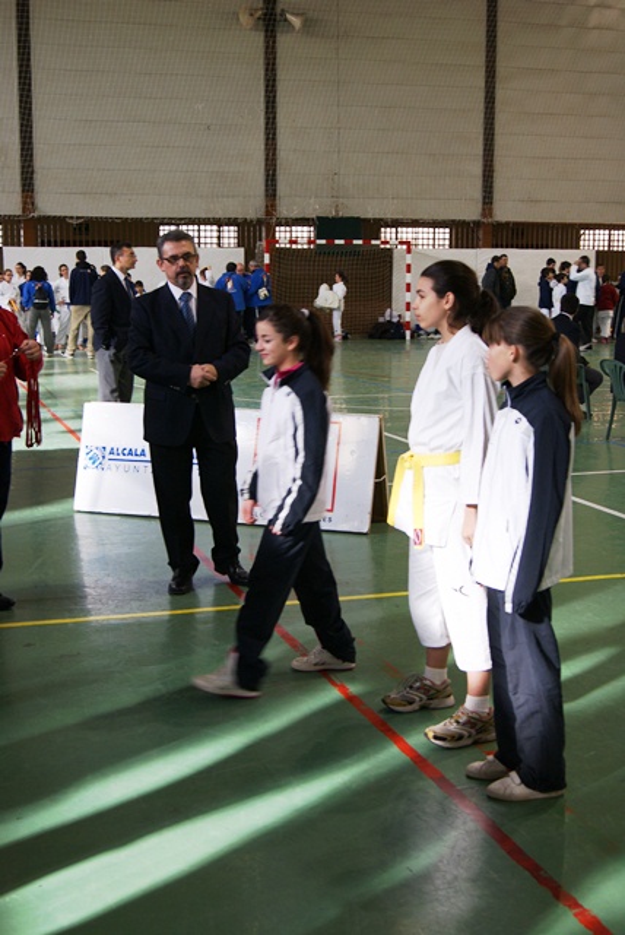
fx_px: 1169
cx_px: 312
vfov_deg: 43.6
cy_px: 468
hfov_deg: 29.9
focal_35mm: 45
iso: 200
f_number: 4.5
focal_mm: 30
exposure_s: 1/60
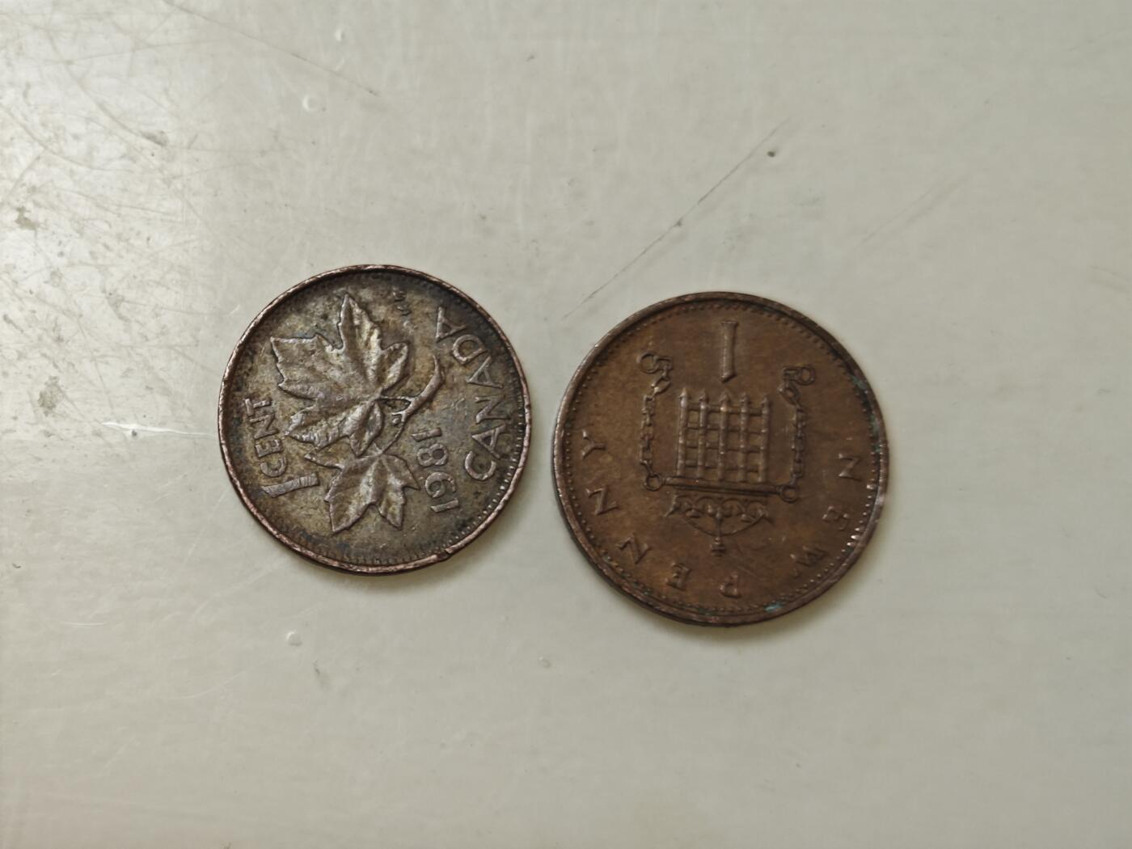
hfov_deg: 26.0
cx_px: 566
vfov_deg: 19.6
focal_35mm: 75
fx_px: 2453
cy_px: 424
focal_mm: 8.7
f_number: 1.9
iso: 400
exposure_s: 1/91.9
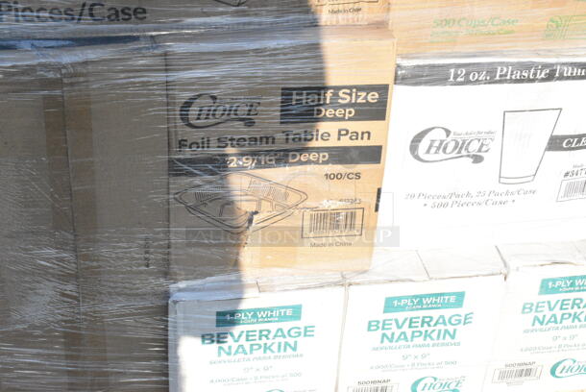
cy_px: 196
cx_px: 293
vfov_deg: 22.7
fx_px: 978
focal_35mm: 60
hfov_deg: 33.4
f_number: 18
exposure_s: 1/2000
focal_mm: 40
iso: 6400
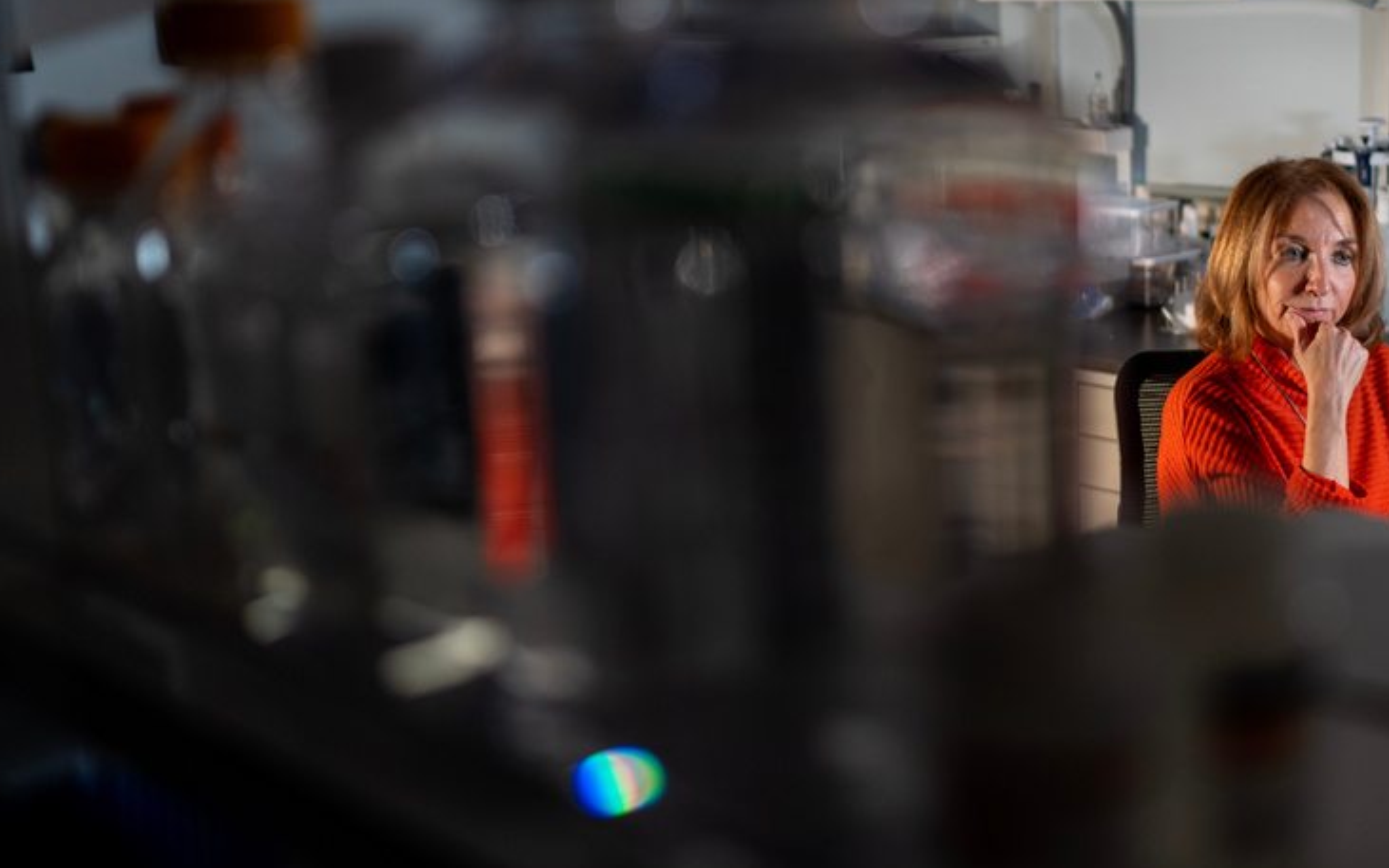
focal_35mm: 50
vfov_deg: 25.8
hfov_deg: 39.9
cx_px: 912
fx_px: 1893
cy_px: 358
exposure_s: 1/160
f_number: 1.4
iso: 250
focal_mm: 35
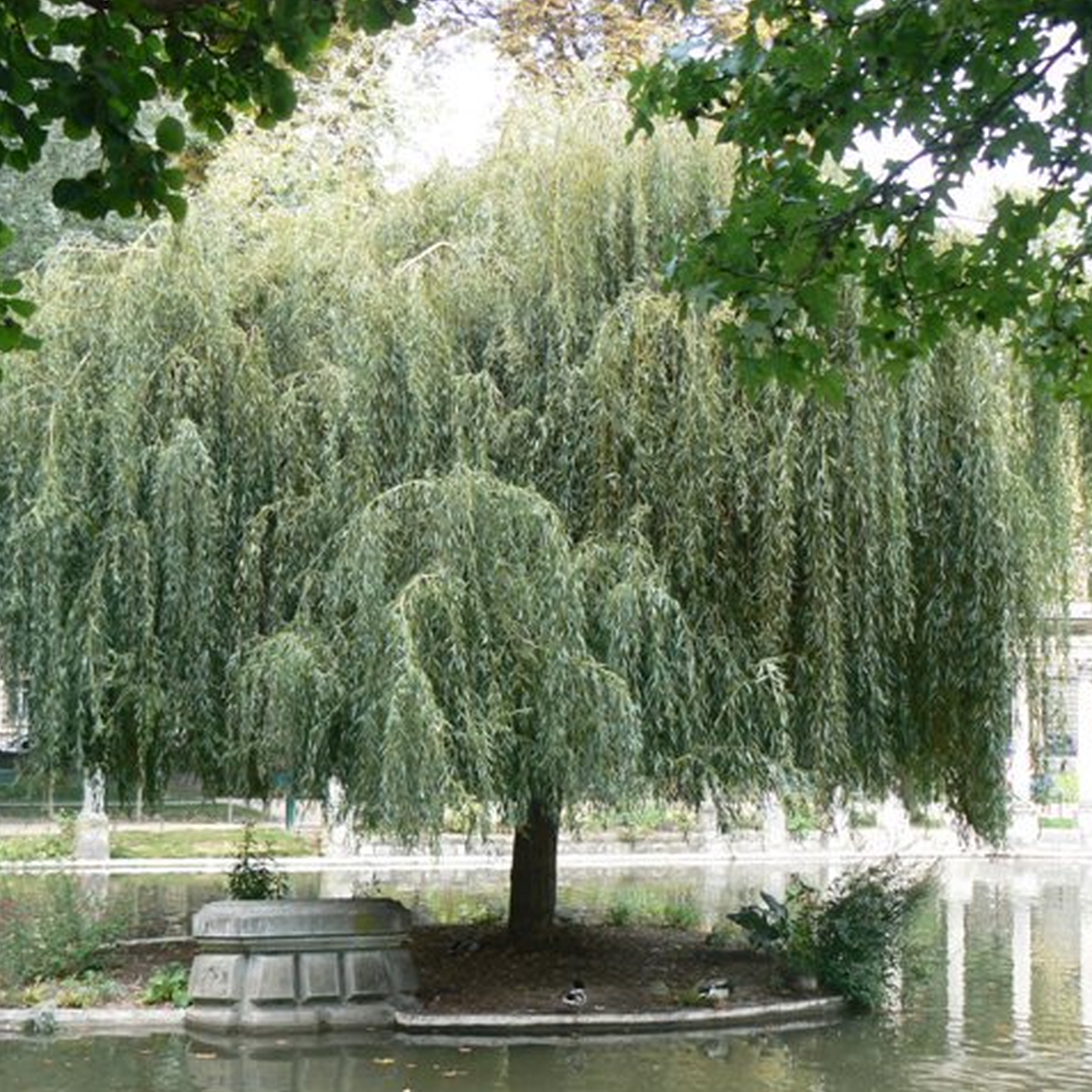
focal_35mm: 51
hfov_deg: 33.3
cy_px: 547
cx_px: 458
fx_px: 1820
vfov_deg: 33.4
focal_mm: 7.2
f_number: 4
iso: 80
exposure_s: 1/60
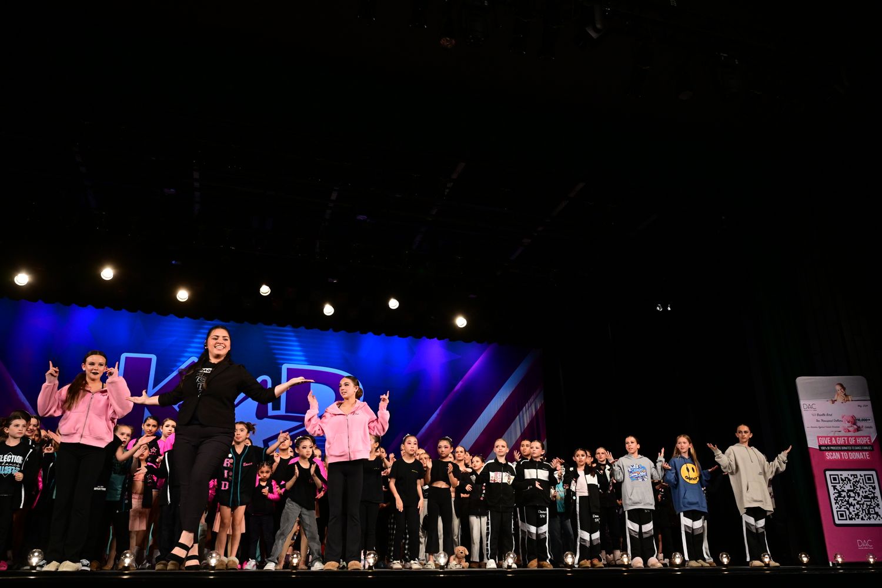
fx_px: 686
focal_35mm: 28
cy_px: 294
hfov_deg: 65.5
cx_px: 441
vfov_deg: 46.4
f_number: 3.5
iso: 2500
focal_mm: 28
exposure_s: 1/800
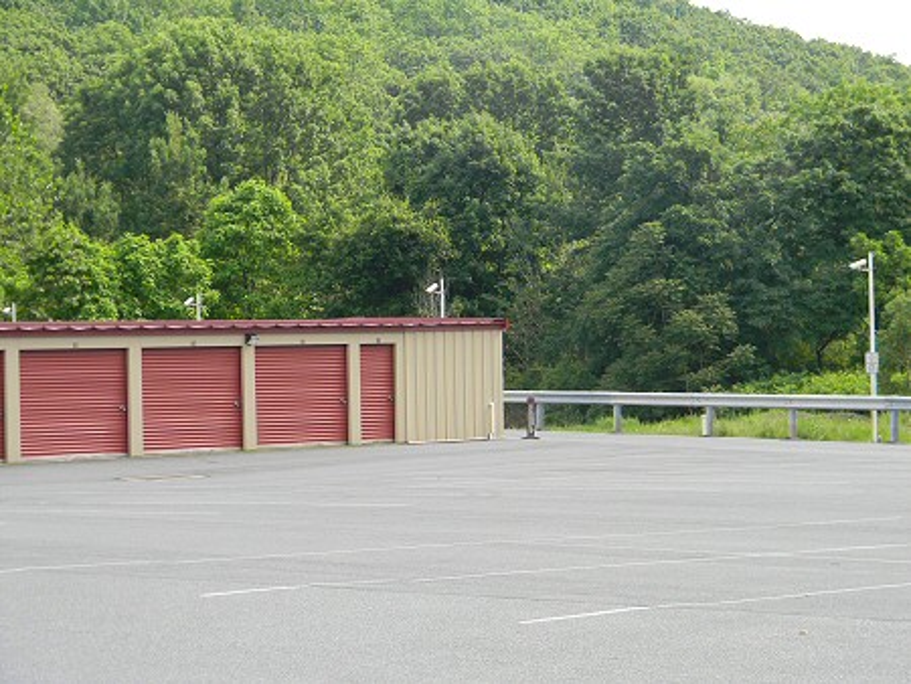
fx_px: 2765
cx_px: 456
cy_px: 342
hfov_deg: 18.7
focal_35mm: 105
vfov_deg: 14.1
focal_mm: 19
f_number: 4.7
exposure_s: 1/145
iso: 80
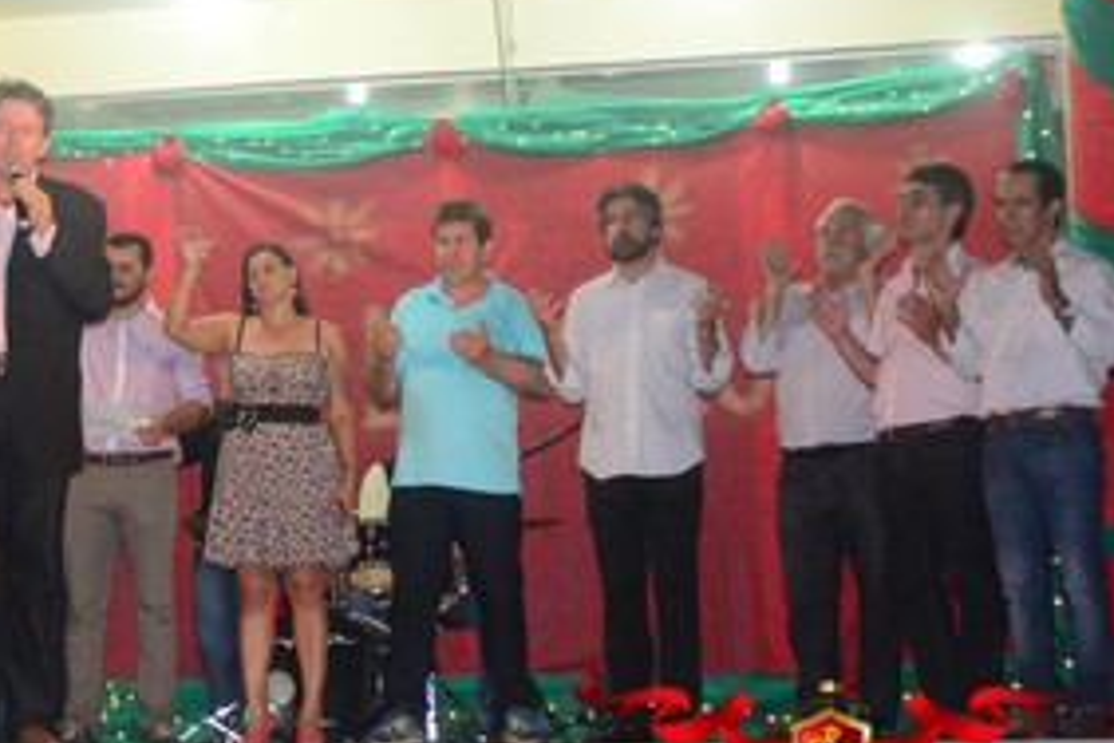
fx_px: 3558
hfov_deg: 17.7
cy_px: 344
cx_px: 237
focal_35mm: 115
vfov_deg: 11.9
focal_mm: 48
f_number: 4.8
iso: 1600
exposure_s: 1/60
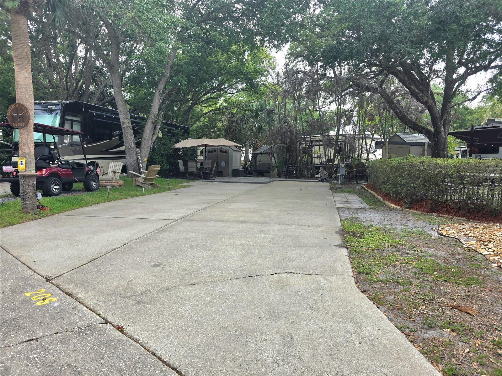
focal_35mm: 23
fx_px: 334
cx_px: 251
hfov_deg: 73.9
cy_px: 188
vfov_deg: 58.9
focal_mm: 6.3
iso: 80
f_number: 1.7
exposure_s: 1/1429
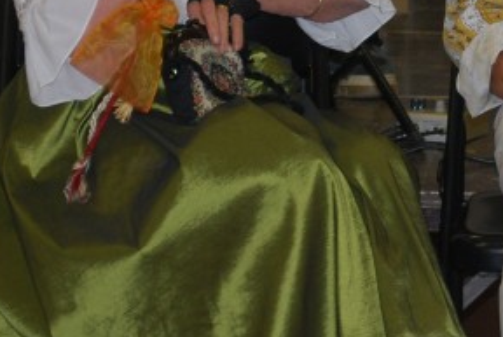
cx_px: 459
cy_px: -109
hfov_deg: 8.9
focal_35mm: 229
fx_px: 3210
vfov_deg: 6.0
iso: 360
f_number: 5.6
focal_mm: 55
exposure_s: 1/60
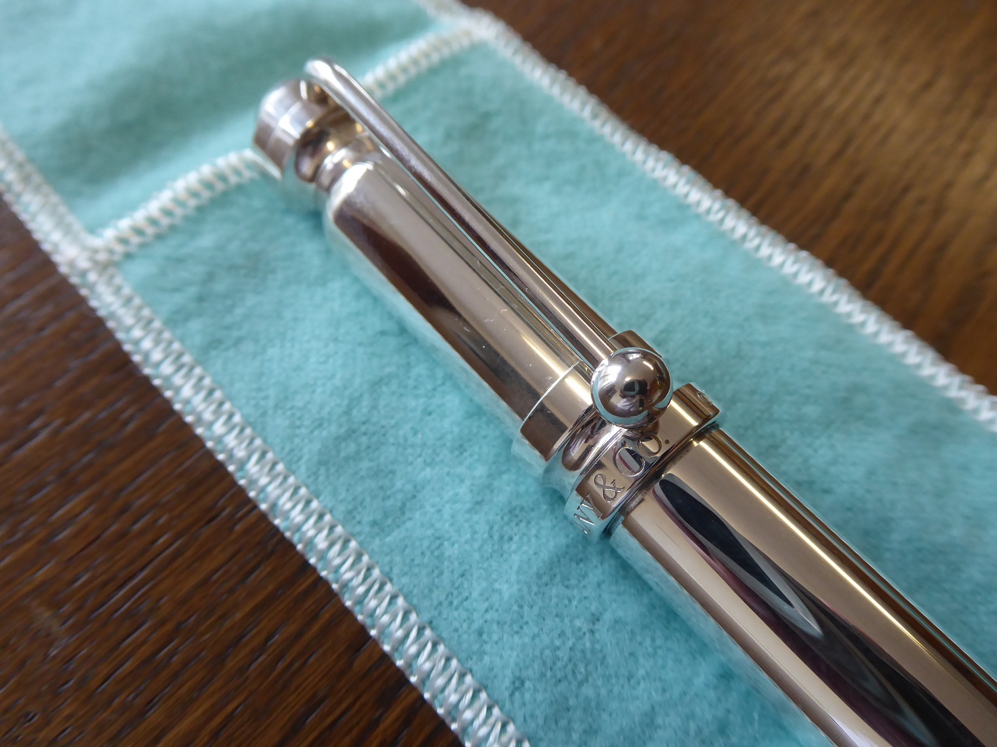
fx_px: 835
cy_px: 374
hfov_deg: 61.7
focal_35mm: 29
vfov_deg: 48.2
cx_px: 498
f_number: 3.5
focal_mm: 5
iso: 200
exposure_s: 1/60
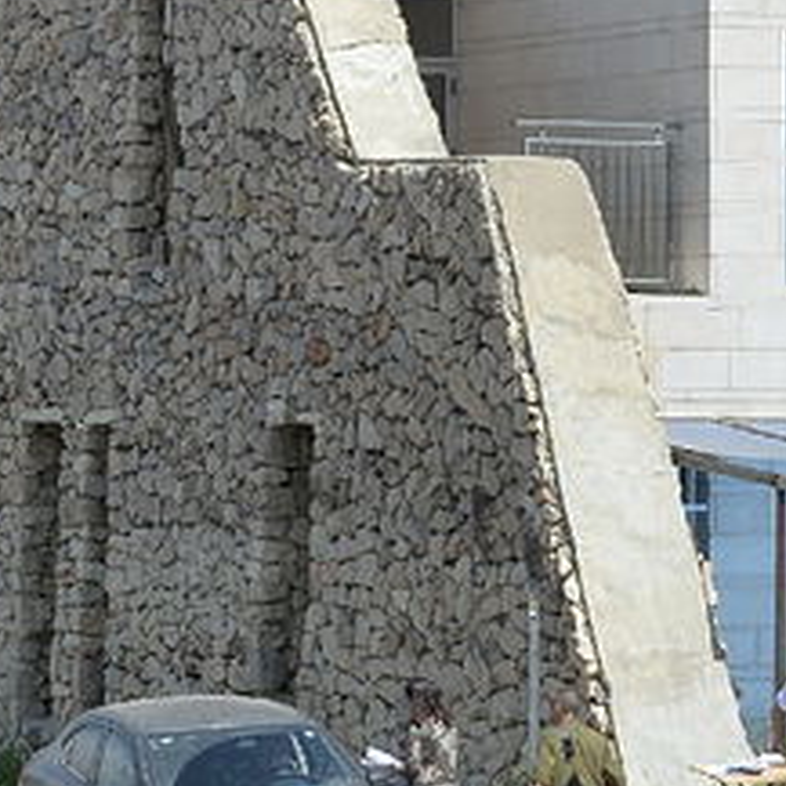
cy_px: 891
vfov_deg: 6.9
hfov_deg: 6.9
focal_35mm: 252
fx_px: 6474
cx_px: 627
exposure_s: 1/800
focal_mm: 46
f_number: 4.5
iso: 100
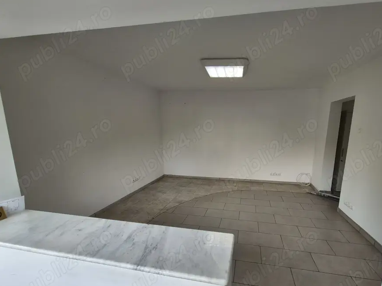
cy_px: 161
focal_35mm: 15
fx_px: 166
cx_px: 219
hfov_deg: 97.5
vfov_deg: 81.3
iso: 50
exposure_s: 1/100
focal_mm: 1.74
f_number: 2.2
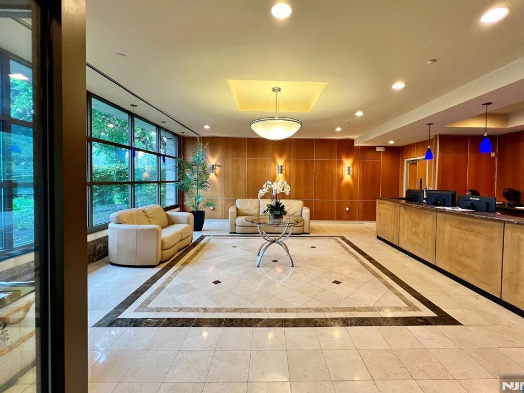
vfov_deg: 85.6
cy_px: 187
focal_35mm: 14
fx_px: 212
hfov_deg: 102.0
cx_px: 273
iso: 125
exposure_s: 1/60
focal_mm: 1.6
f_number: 1.8
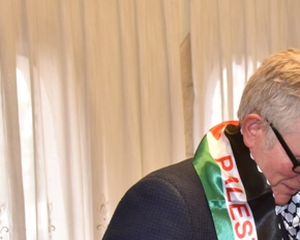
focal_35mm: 126
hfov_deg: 14.8
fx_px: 1119
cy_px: 277
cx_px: 359
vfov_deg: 12.0
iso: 2500
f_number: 6.3
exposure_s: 1/250
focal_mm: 38
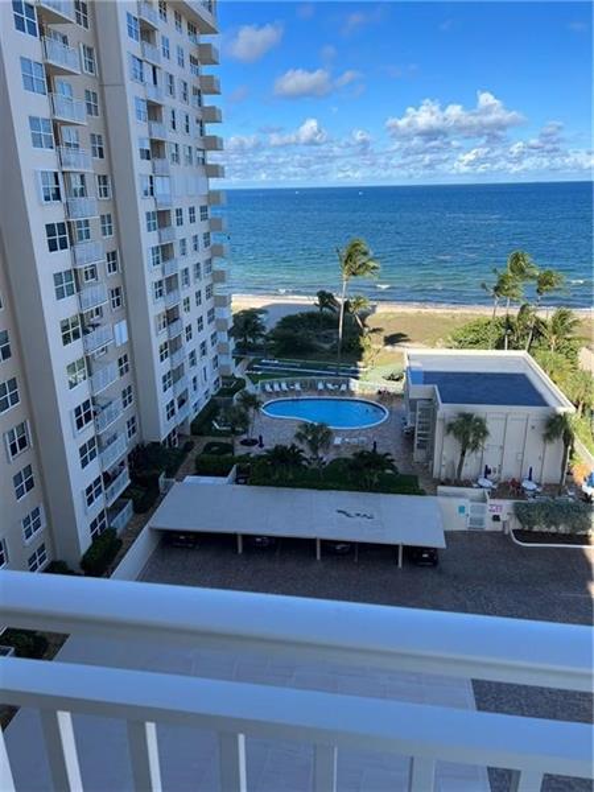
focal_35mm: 26
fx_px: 595
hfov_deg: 53.1
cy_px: 396
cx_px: 297
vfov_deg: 67.3
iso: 50
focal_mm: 5.7
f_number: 1.5
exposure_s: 1/2083
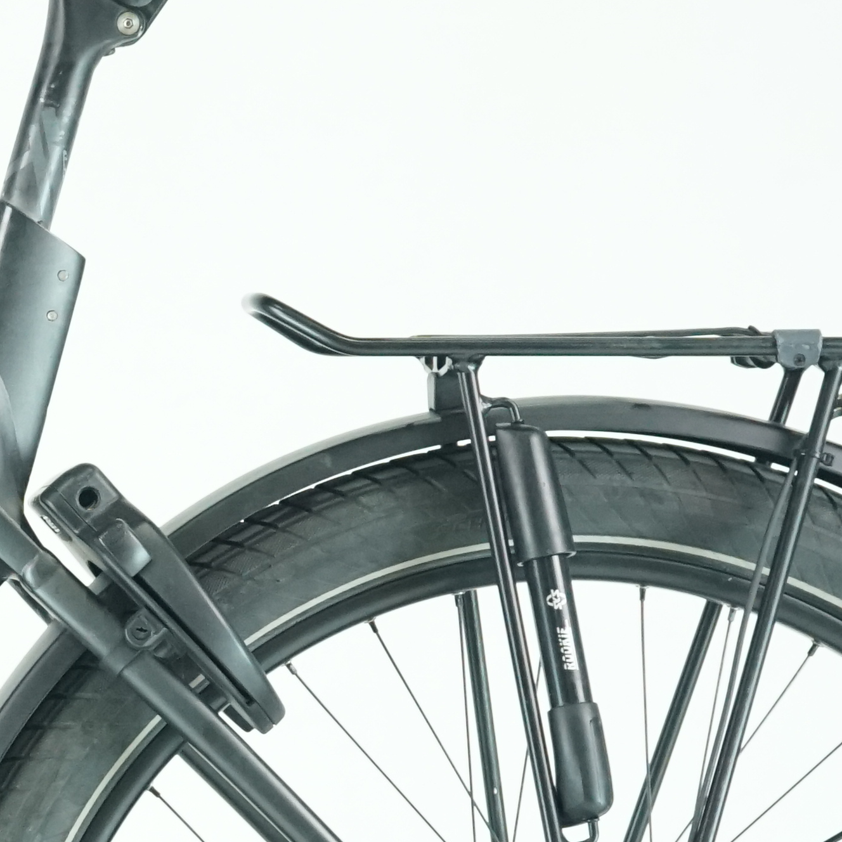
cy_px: 621
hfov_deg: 7.9
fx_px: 5917
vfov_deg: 8.1
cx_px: -516
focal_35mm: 215
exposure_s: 1/200
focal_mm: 56
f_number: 5
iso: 2500
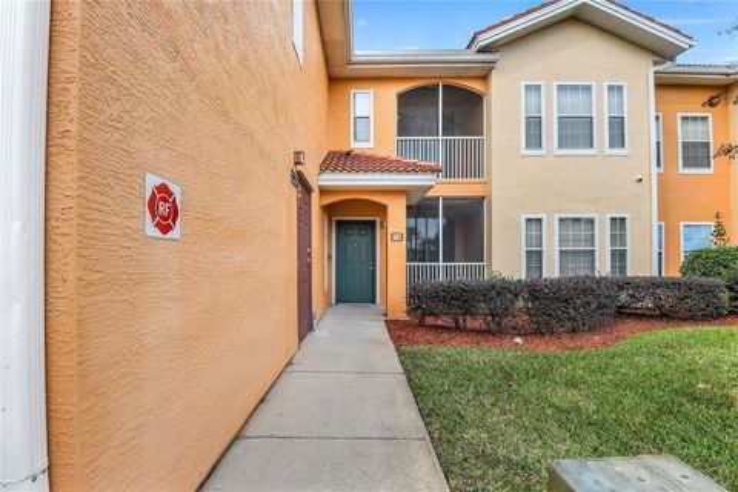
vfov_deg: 77.3
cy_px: 246
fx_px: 307
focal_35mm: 15
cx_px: 369
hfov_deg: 100.4
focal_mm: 10
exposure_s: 1/100
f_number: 7.1
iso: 100
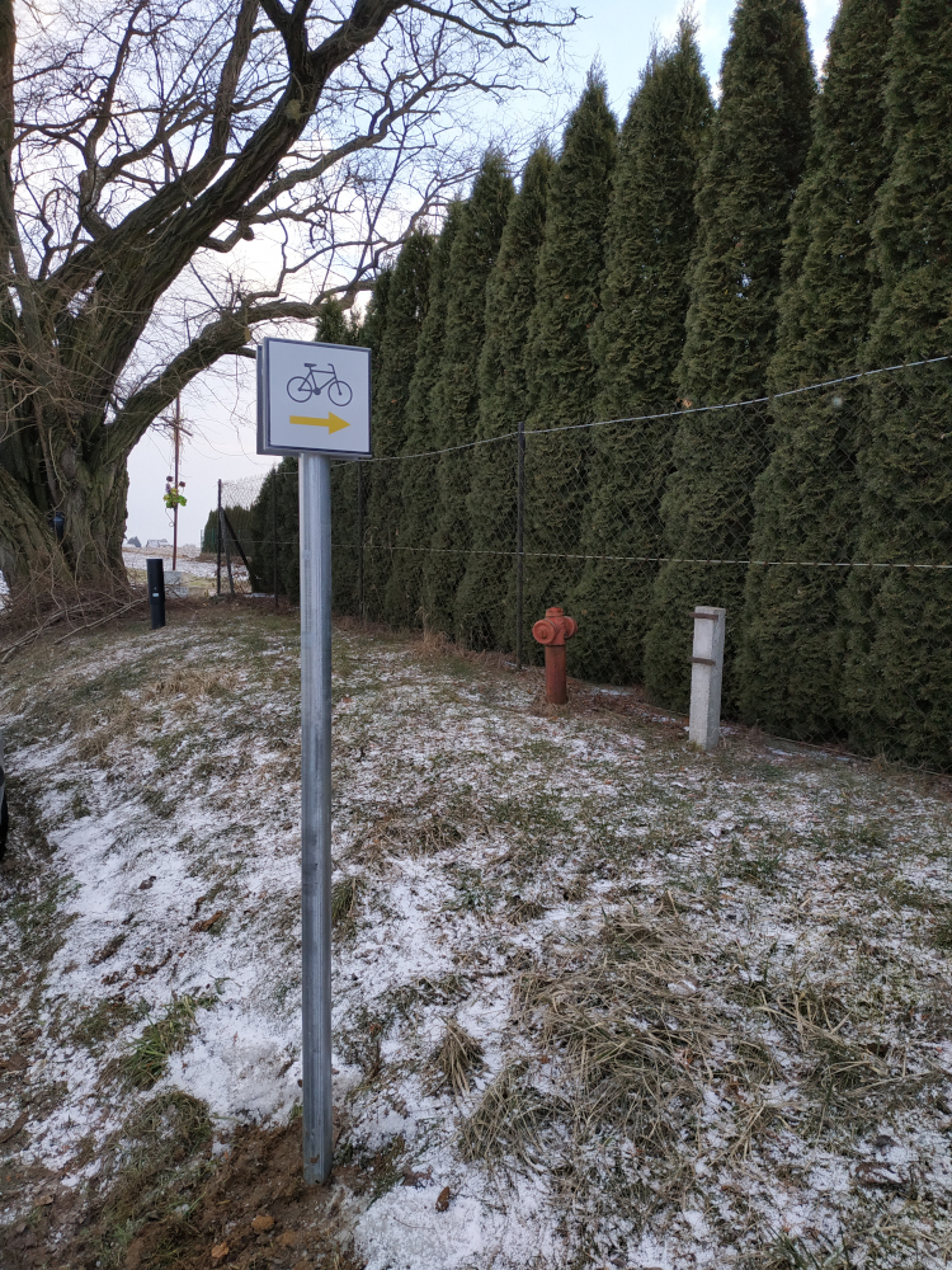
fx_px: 880
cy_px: 635
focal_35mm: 24
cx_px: 476
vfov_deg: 71.6
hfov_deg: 56.8
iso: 250
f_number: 1.9
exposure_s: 1/420
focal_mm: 3.94
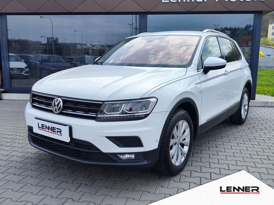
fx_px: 182
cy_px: 102
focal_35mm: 23
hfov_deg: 73.9
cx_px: 137
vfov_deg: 58.9
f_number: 1.69
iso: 50
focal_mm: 7.01
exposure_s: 1/699
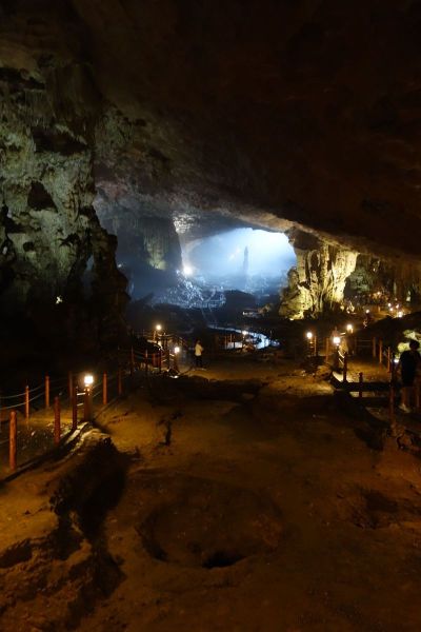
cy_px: 316
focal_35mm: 28
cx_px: 210
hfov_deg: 46.4
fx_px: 491
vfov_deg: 65.5
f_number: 1.8
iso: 800
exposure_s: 1/25
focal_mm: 10.4
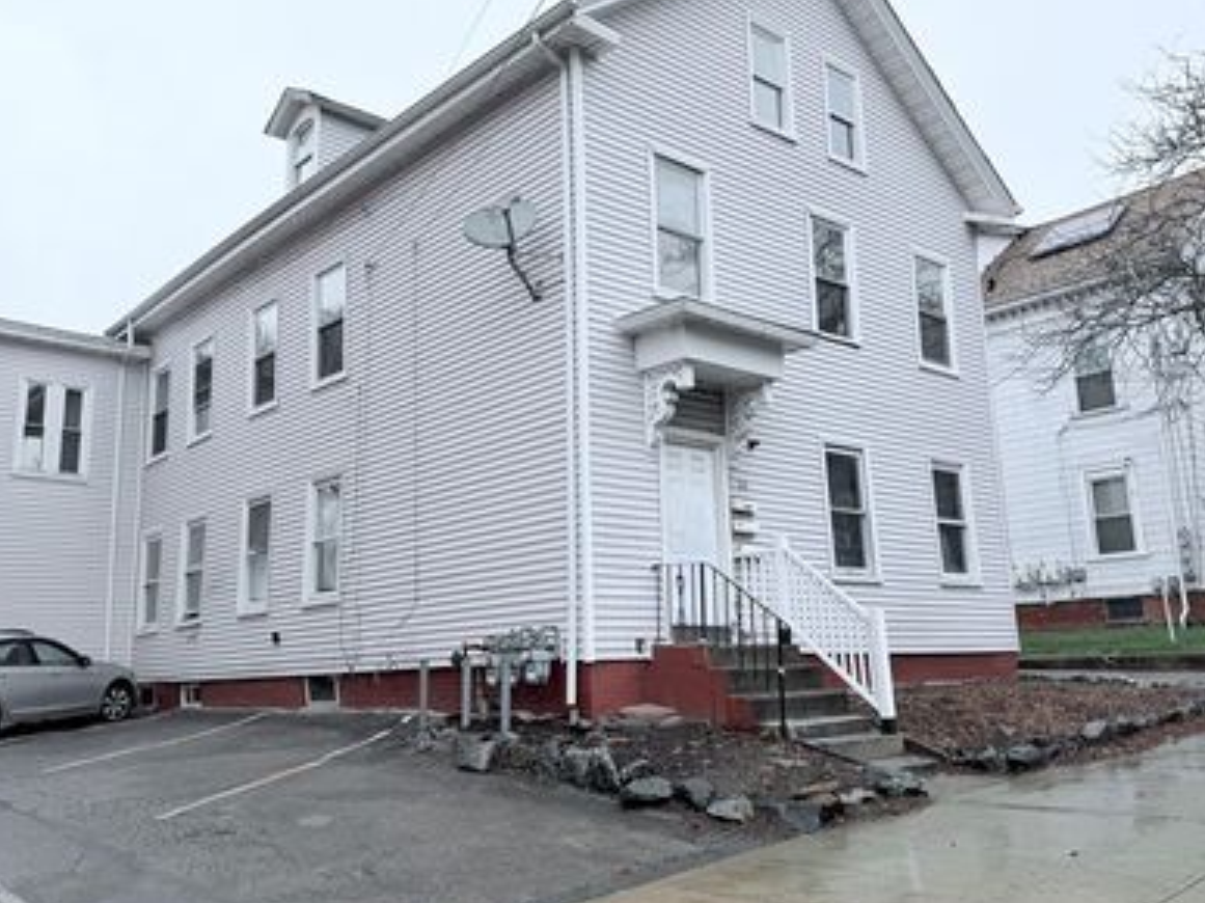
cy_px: 434
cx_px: 592
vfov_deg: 45.4
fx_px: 1079
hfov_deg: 58.4
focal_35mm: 31
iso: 80
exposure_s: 1/322
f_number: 1.78
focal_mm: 6.76
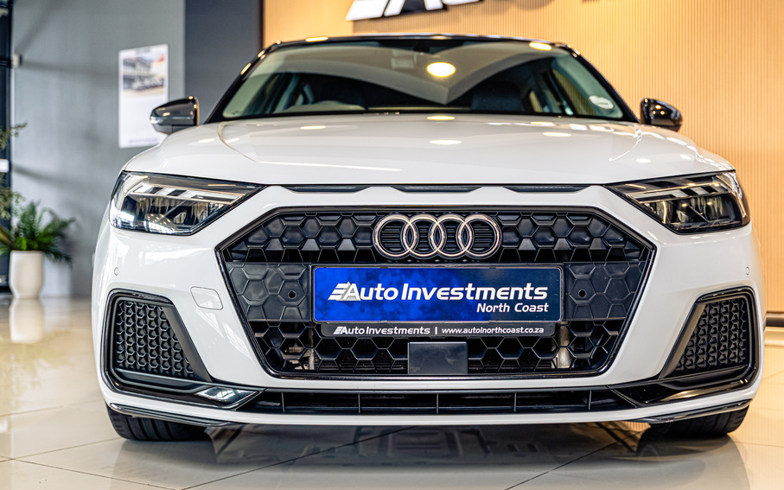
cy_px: 232
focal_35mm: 46
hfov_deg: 43.4
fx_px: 983
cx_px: 434
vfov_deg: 28.0
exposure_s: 1/200
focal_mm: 40
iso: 640
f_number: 2.8
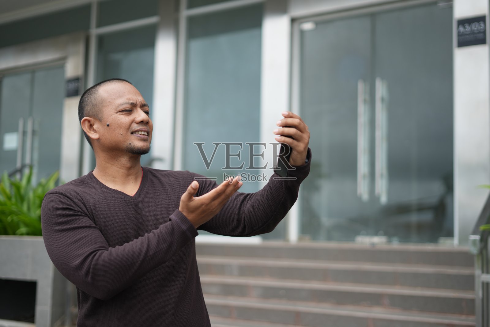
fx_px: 681
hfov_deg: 39.6
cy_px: 164
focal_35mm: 50
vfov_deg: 27.0
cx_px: 245
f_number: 2
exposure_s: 1/2000
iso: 100
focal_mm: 50
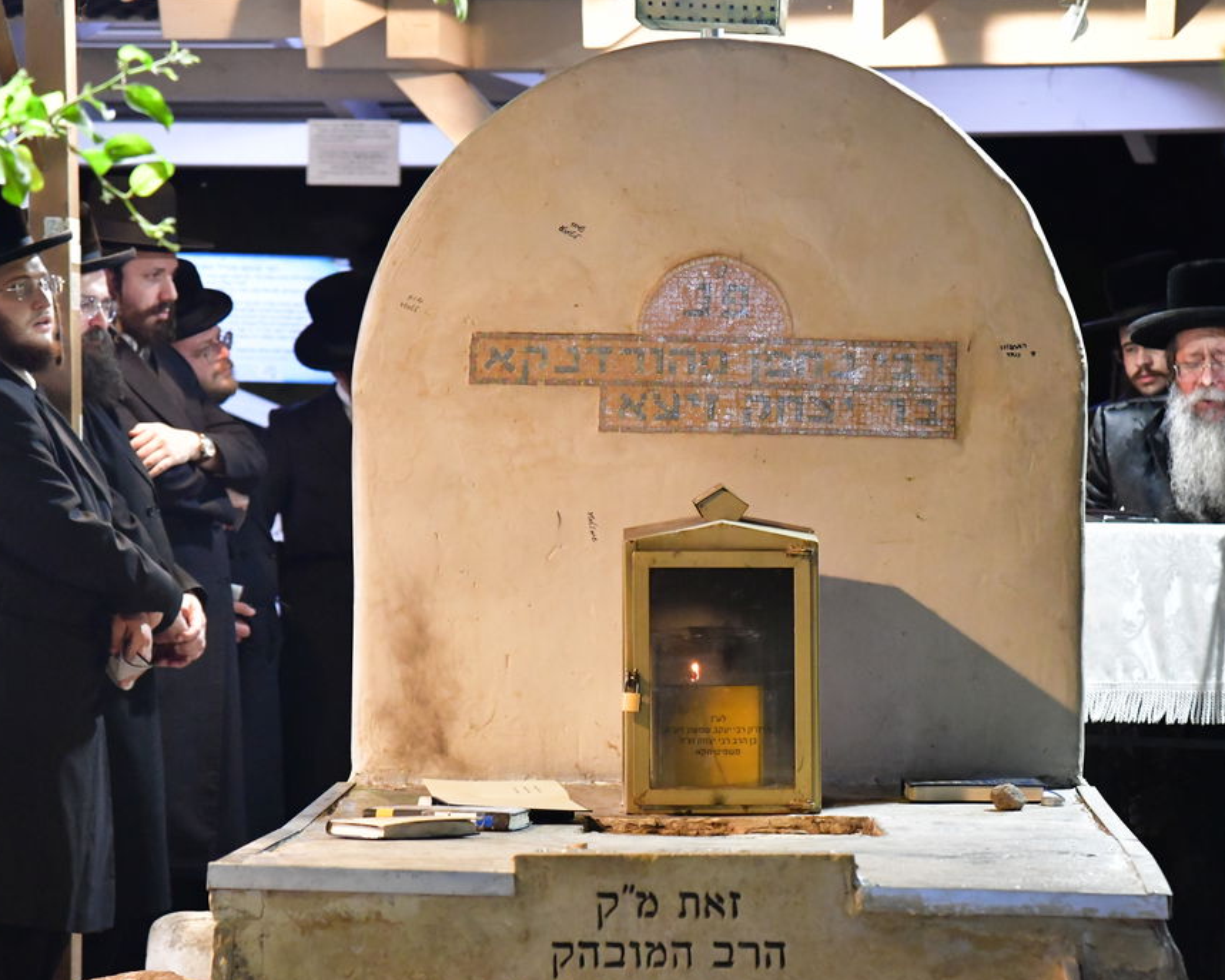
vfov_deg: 10.1
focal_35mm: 153
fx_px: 5546
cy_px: 591
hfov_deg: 12.6
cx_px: 750
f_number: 5.6
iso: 8000
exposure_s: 1/100
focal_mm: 100
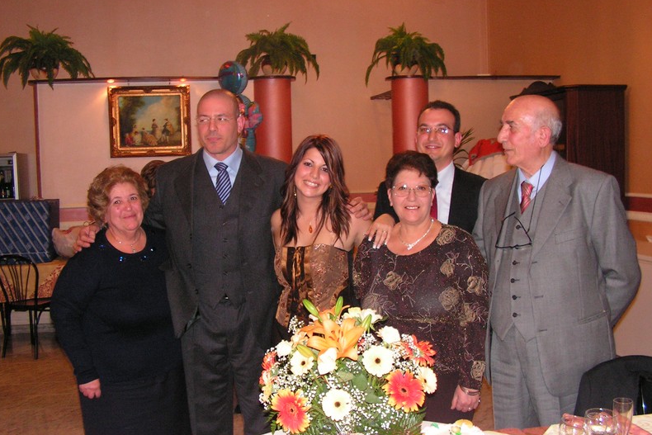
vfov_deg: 33.4
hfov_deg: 48.4
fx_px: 725
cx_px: 323
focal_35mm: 40
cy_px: 227
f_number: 3.2
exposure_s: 1/40
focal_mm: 6.4
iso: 200
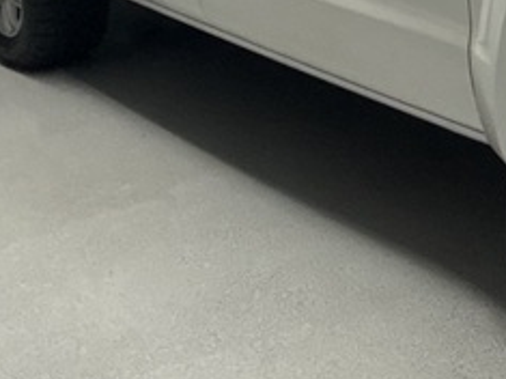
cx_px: 670
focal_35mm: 61
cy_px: -93
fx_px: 891
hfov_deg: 26.5
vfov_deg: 22.0
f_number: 2.2
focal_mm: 2.22
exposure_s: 1/100
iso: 125
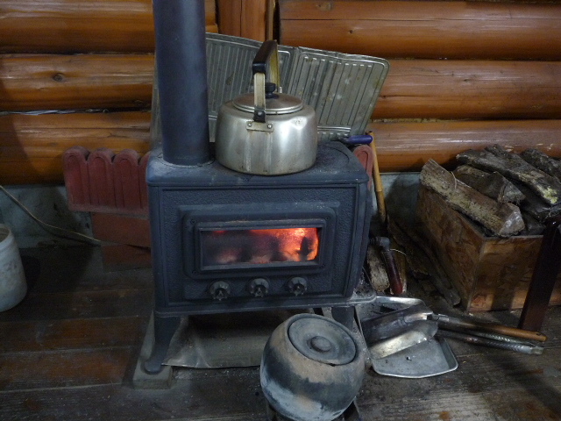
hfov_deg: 55.4
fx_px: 535
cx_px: 280
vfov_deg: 42.9
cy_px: 210
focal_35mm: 33
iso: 400
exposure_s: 1/8
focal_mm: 5.8
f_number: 3.6
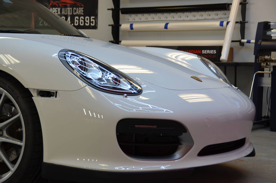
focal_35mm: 69
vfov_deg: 19.7
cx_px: 138
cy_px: 92
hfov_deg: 29.3
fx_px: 528
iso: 400
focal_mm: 46
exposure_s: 1/100
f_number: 5
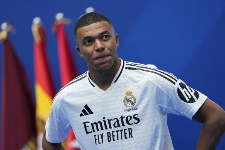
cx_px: 112
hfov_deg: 3.4
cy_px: 75
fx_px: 3750
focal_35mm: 600
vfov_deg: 2.3
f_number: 6.3
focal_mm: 600
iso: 2000
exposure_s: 1/640
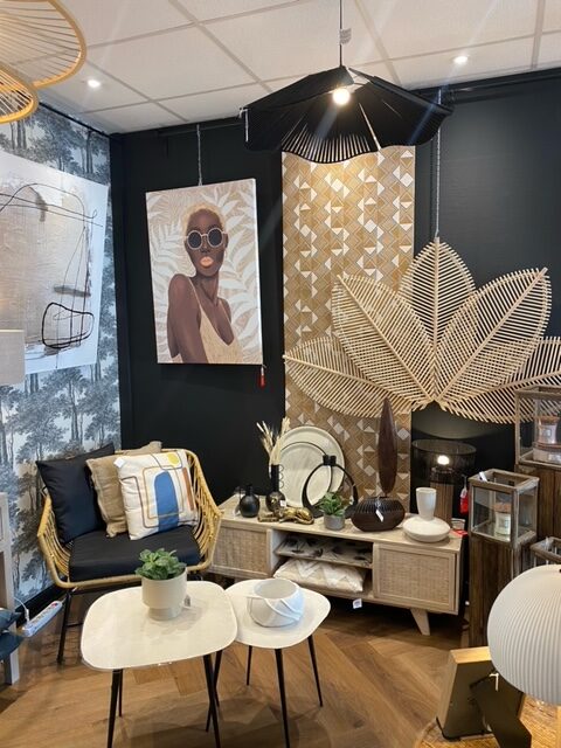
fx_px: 562
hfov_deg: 53.1
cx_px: 280
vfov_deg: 67.3
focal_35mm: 26
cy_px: 374
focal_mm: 4.25
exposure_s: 1/50
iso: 100
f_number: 1.8
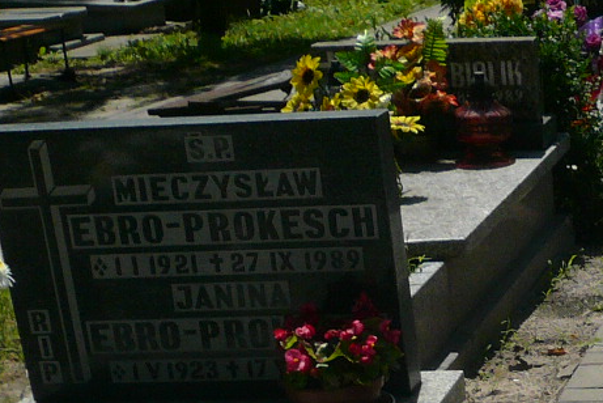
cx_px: 770
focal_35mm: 101
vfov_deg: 12.9
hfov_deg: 18.8
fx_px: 1693
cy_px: 603
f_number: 8
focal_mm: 4.6
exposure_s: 1/320
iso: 100
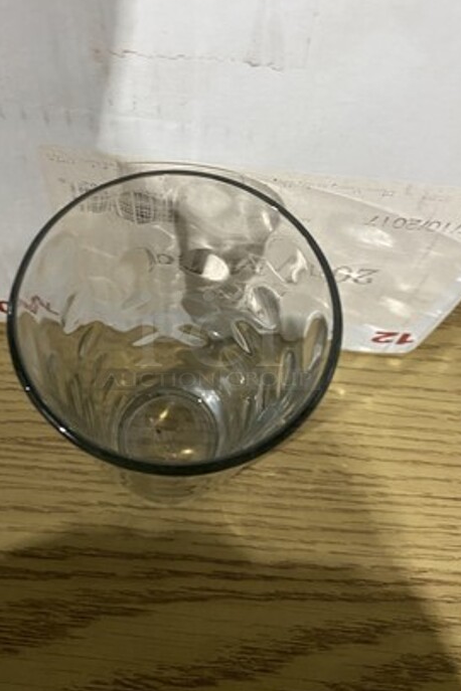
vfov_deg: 58.7
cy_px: 337
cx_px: 208
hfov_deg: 41.1
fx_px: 615
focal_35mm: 32
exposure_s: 1/60
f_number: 1.8
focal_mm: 4.25
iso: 400
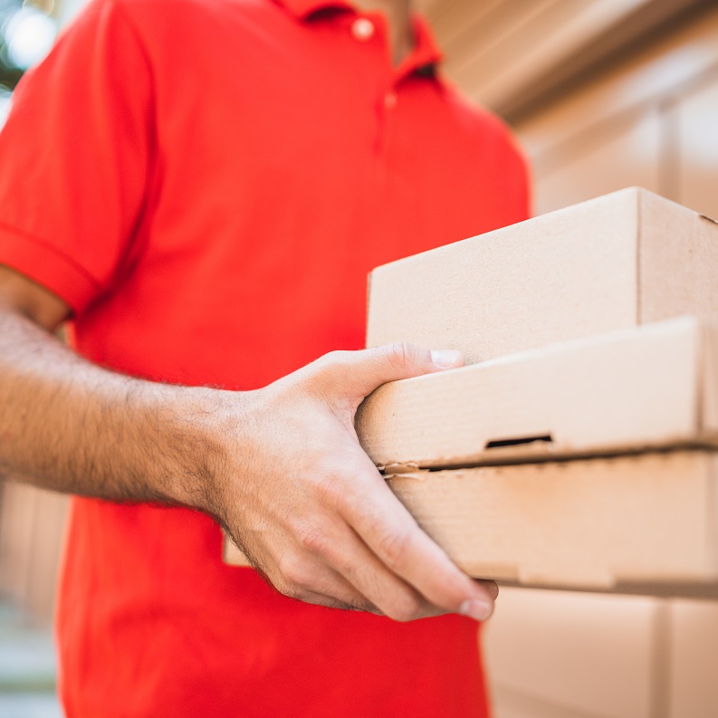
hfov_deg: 37.5
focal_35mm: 45
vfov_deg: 37.6
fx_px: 1056
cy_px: 361
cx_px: 380
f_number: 2
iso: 160
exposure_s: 1/200
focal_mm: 35
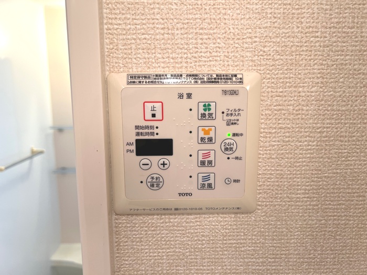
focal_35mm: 26
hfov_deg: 67.3
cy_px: 138
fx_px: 276
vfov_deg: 53.1
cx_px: 184
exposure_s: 1/60
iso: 80
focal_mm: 5.7
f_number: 1.5
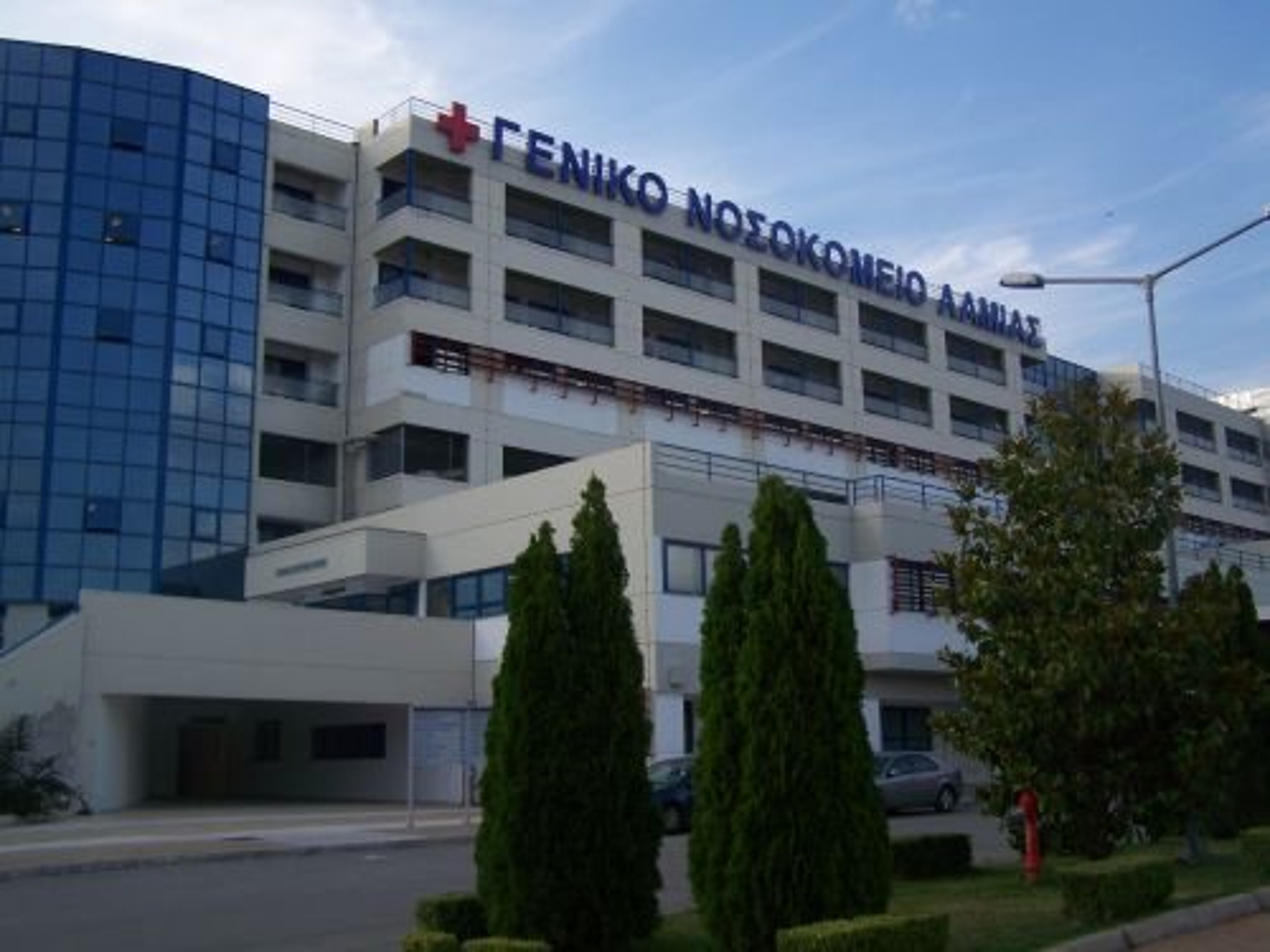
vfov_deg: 37.7
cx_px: 635
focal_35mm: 38
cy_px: 476
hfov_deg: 49.0
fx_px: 1394
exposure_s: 1/320
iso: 64
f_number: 2.8
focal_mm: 6.3
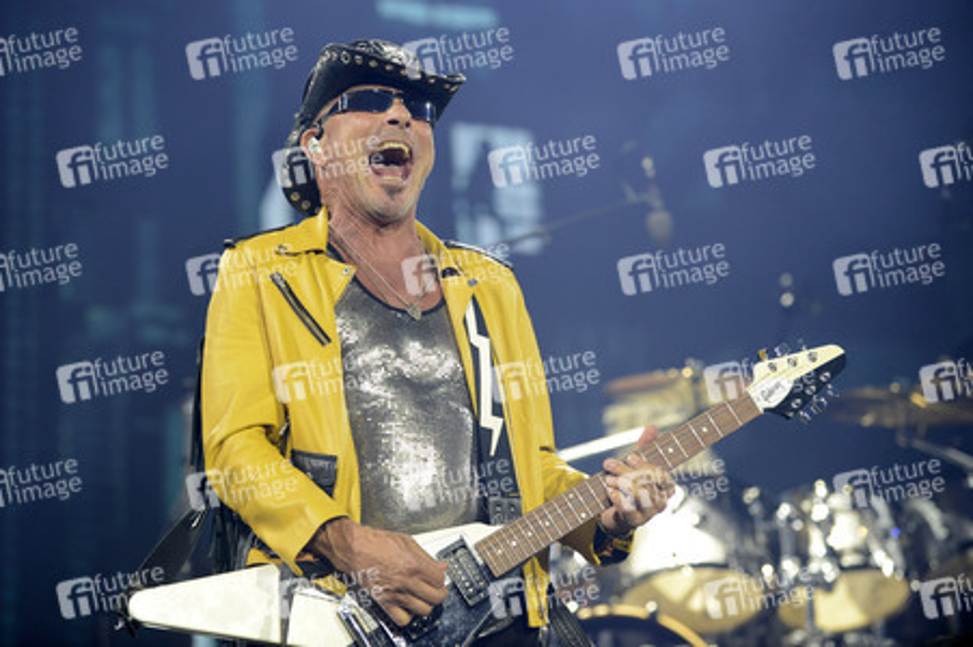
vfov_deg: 9.8
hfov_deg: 14.7
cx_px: 486
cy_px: 324
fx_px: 3781
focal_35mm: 140
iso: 1250
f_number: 4
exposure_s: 1/640
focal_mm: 140
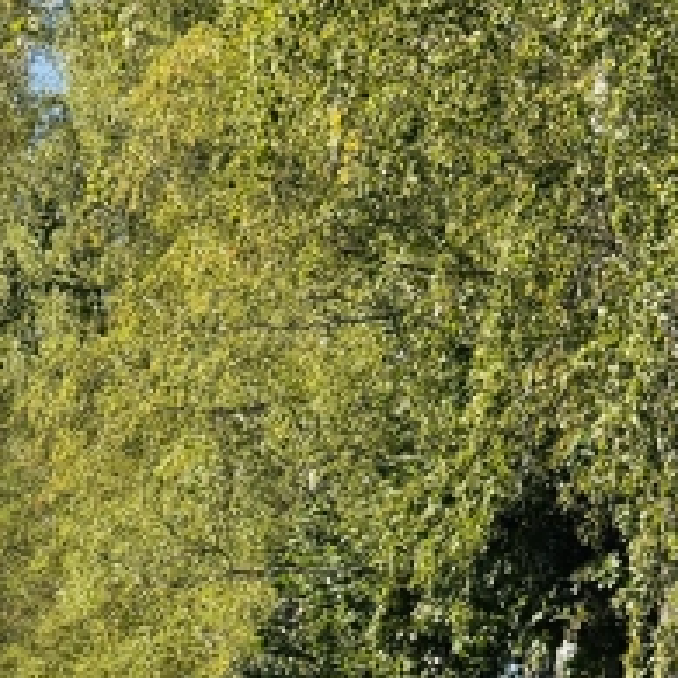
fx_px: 5651
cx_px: 235
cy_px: 462
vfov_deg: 6.9
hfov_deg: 6.9
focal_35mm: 255
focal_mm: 15.66
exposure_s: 1/850
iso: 50
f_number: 2.8
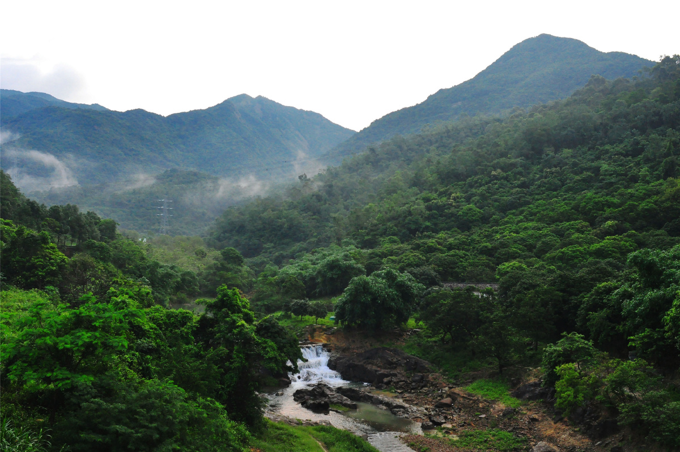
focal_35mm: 36
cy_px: 226
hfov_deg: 53.2
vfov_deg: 36.8
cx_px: 340
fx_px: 679
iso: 1250
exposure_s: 1/500
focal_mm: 24
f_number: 7.1
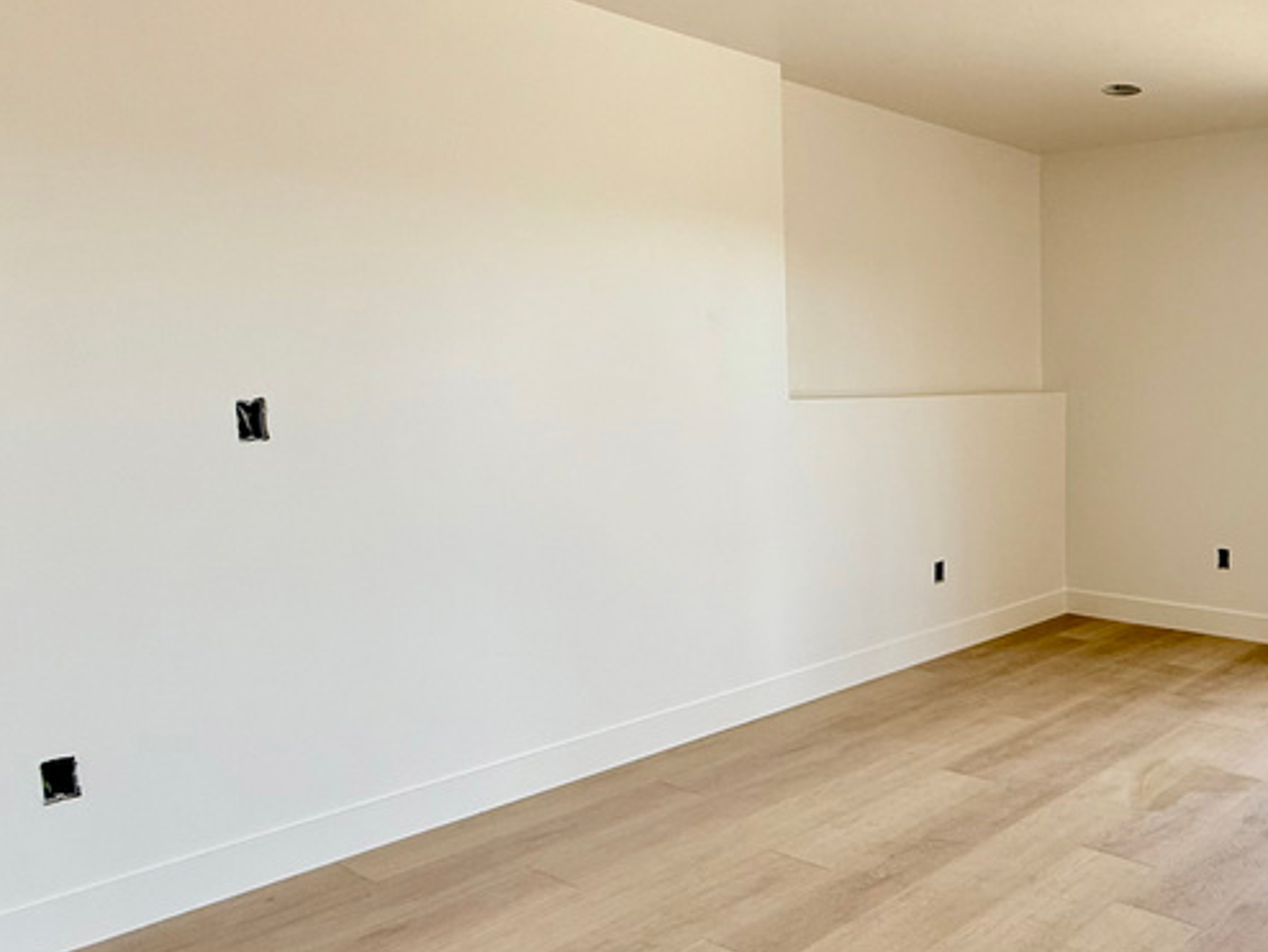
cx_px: 1119
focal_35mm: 29
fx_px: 1063
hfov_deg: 54.5
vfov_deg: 48.3
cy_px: 488
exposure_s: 1/99
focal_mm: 2.22
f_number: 2.2
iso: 125
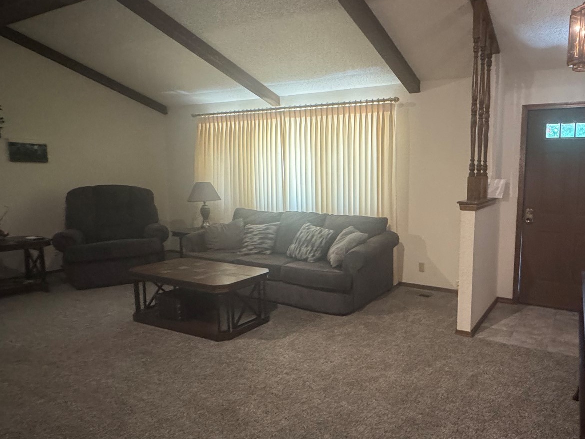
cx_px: 408
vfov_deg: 58.9
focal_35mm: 23
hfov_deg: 70.9
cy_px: 220
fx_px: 389
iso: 640
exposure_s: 1/60
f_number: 2.2
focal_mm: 2.22
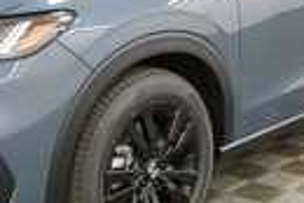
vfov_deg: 16.4
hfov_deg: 24.4
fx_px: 702
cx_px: 112
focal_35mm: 83
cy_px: 52
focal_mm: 18
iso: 1400
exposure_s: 1/125
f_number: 5.6
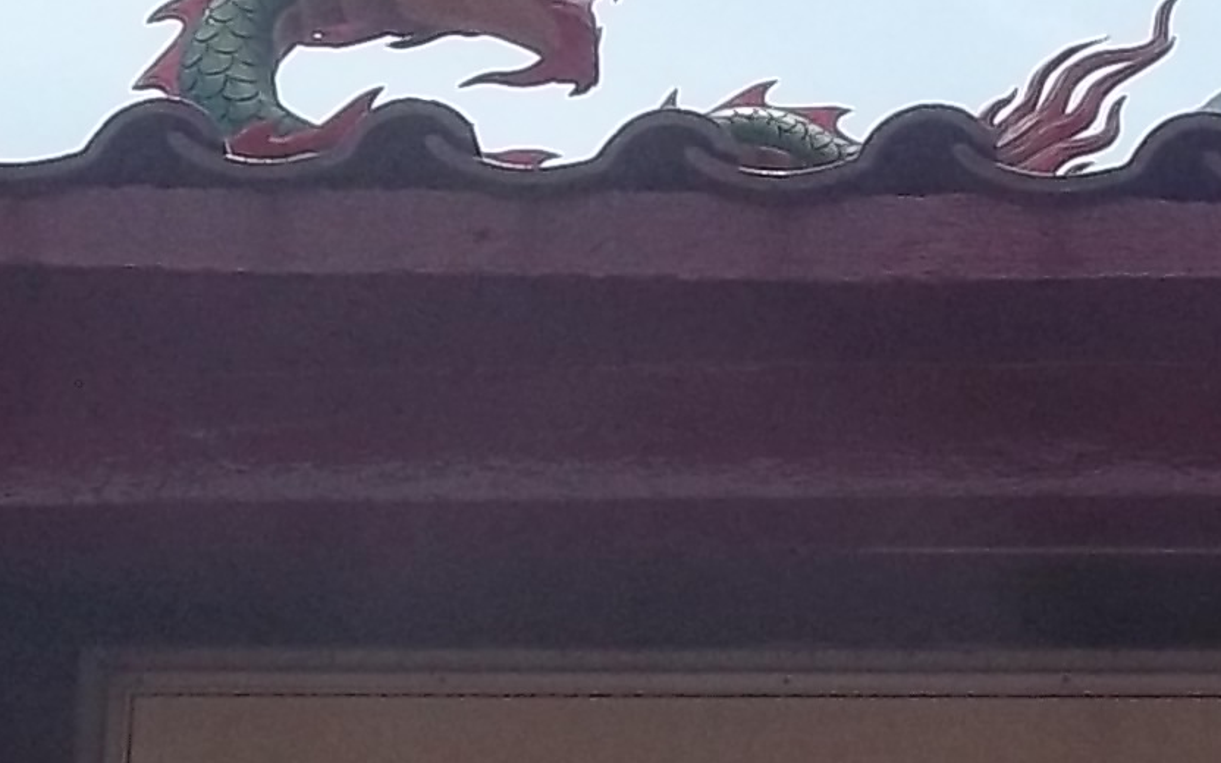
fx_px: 5424
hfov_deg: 12.7
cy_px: 810
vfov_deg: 8.0
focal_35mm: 163
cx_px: 1236
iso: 80
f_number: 5.5
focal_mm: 5.7
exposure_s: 1/640
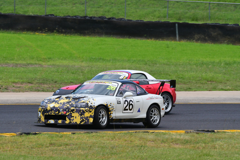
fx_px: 3201
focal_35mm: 480
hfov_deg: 4.3
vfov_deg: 2.9
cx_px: 120
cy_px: 80
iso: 500
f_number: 11
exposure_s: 1/640
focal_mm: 320
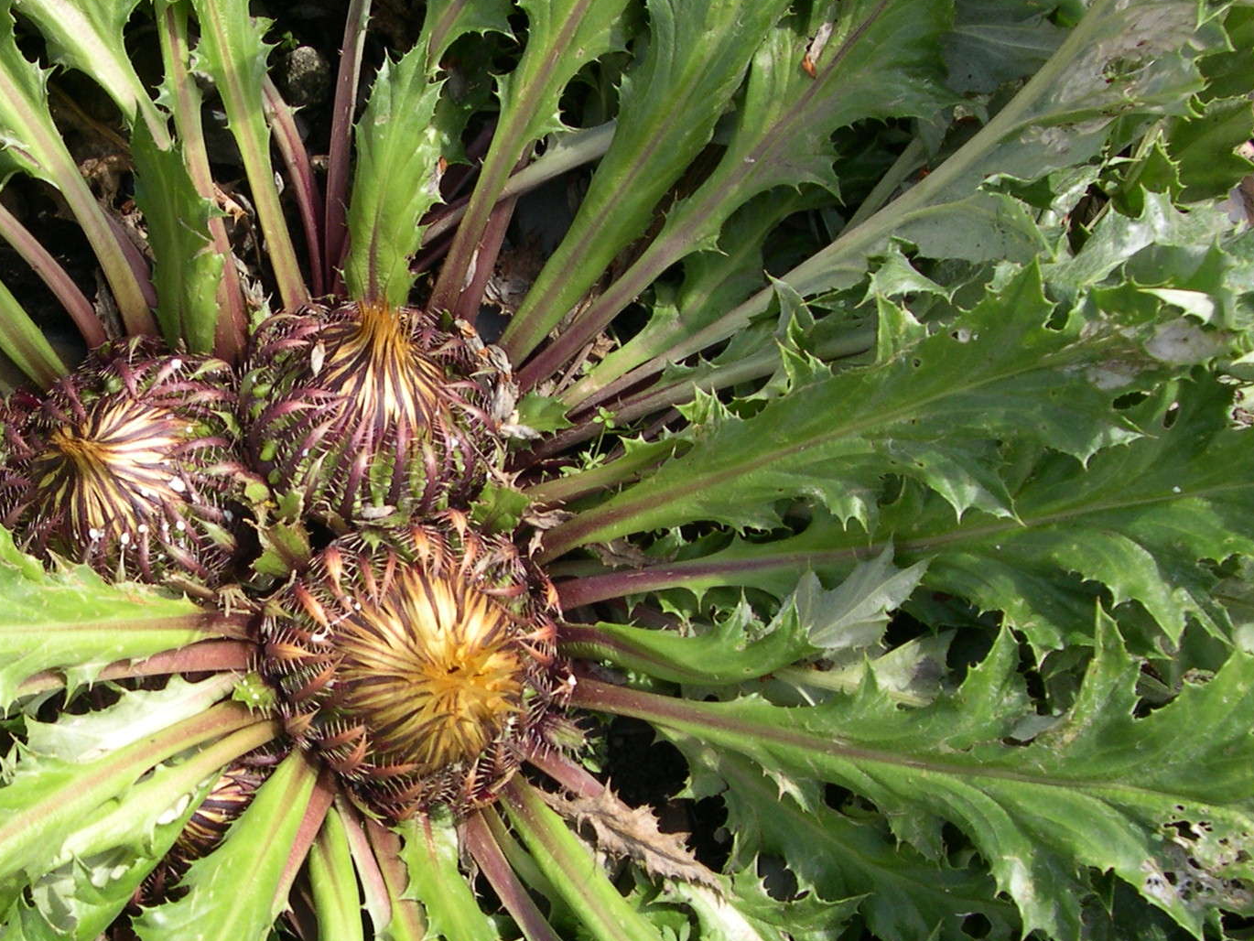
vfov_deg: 23.2
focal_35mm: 63
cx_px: 330
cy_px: 583
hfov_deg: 30.3
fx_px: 2283
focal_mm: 8
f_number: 7.6
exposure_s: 1/103
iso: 100
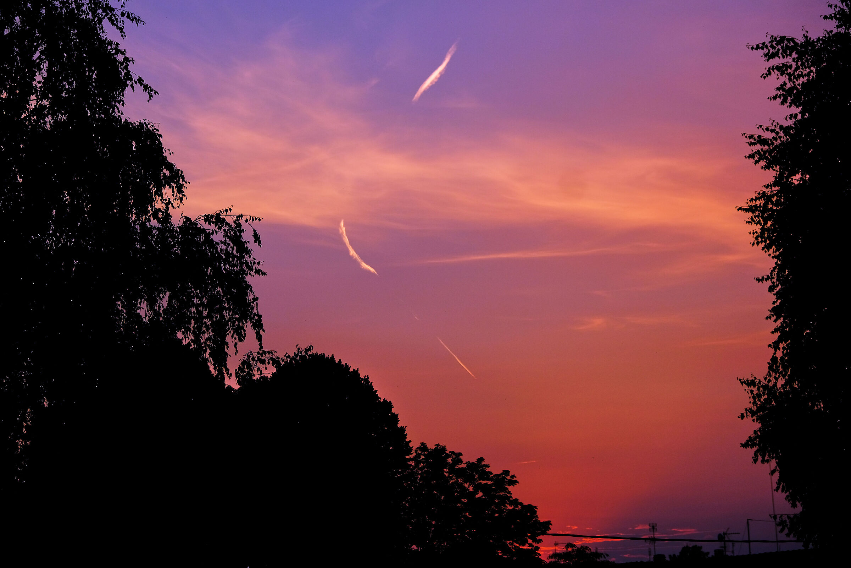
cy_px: 284
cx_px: 426
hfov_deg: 24.5
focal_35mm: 83
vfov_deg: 16.5
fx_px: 1962
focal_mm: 55
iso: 160
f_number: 5
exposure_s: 1/950
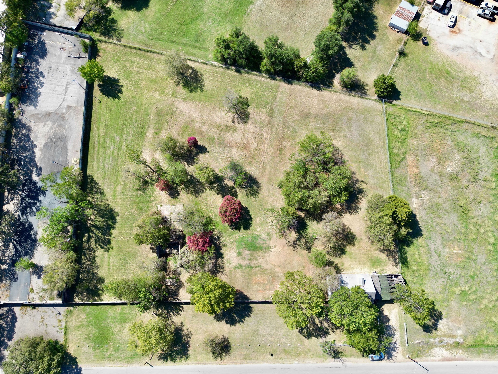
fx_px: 345
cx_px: 249
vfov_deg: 56.8
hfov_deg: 71.6
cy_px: 187
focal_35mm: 24
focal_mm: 6.72
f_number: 1.7
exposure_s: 1/1000
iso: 100
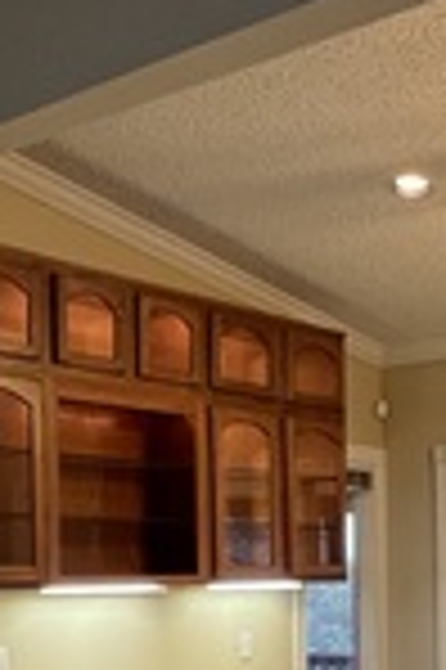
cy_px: 607
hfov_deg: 22.8
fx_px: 1080
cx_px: 396
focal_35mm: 58
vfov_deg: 32.7
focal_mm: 1.57
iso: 125
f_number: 1.8
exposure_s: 1/60
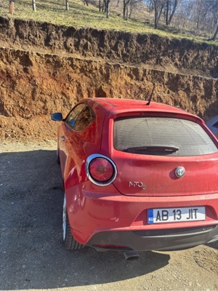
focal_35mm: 26
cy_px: 146
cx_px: 109
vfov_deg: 67.3
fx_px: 218
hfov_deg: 53.1
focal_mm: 5.96
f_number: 1.6
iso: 50
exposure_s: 1/811
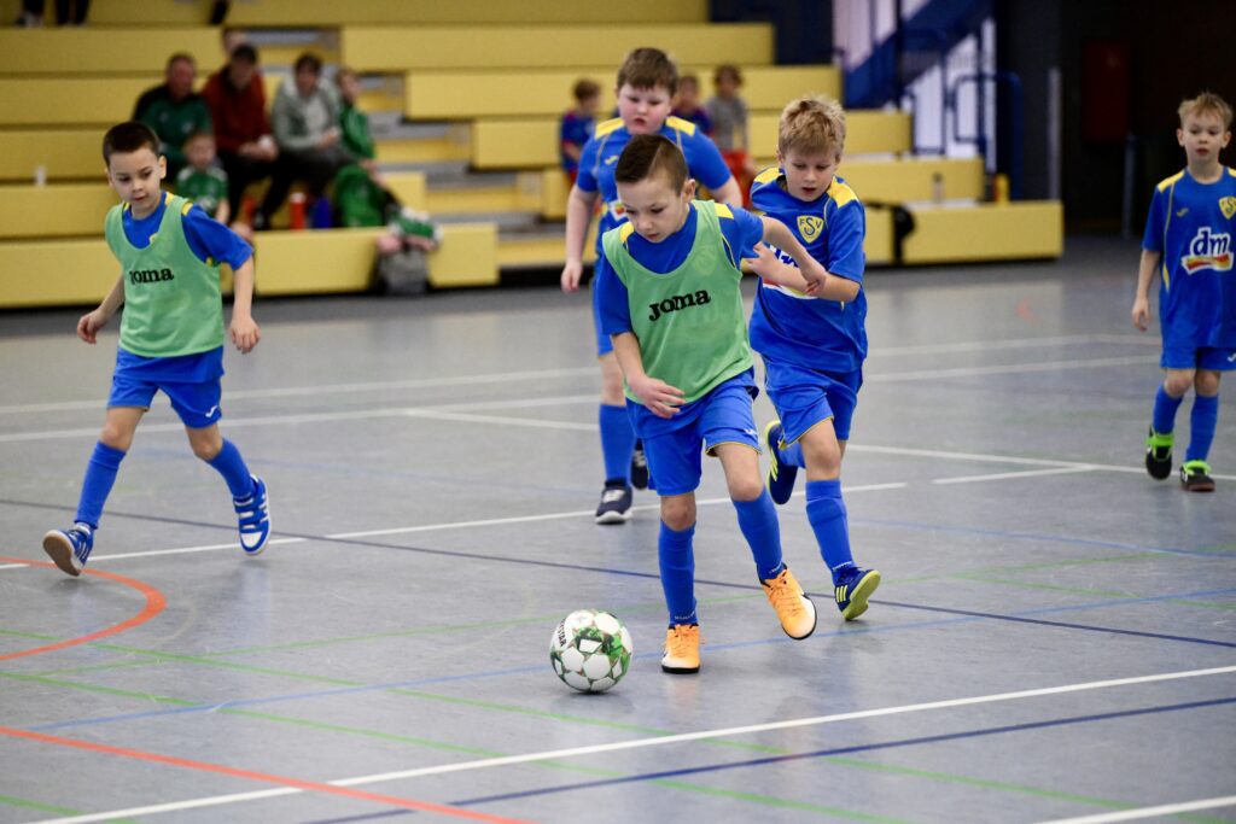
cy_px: 412
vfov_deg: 11.0
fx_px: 4292
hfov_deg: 16.4
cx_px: 618
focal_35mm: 125
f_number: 2.8
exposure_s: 1/1600
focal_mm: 125
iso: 8000
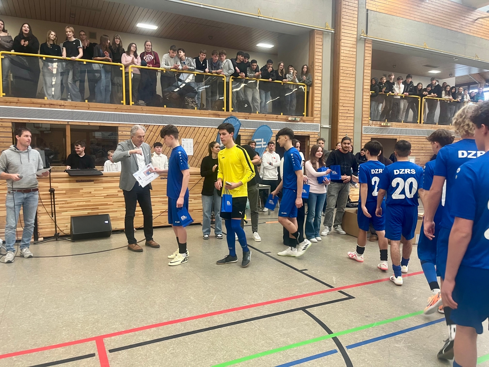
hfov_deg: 67.3
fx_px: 367
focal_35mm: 26
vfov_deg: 53.1
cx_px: 244
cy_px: 184
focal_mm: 5.1
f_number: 1.6
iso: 125
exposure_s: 1/50
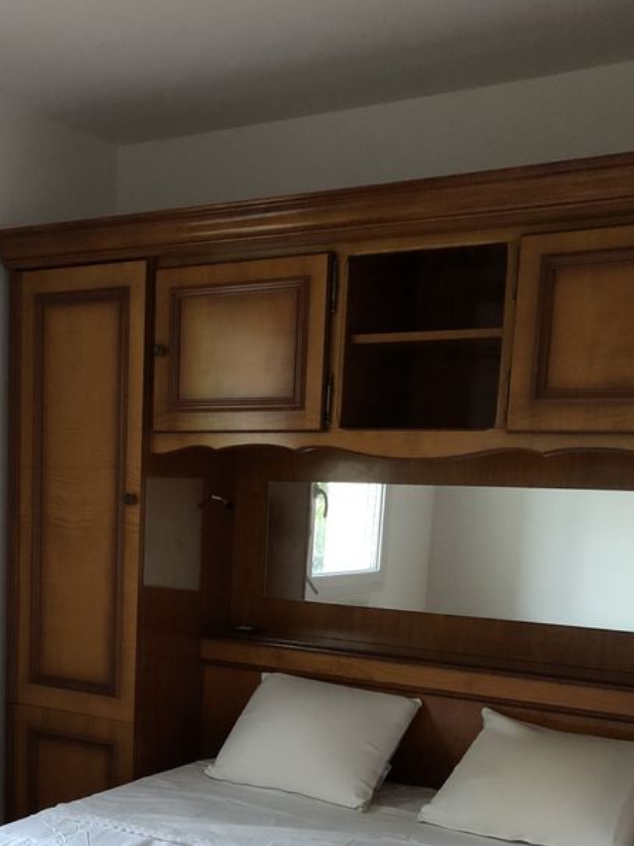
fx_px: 1148
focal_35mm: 47
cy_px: 669
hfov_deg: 30.6
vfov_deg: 39.0
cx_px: 208
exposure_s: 1/4
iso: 100
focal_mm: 3.99
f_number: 1.8
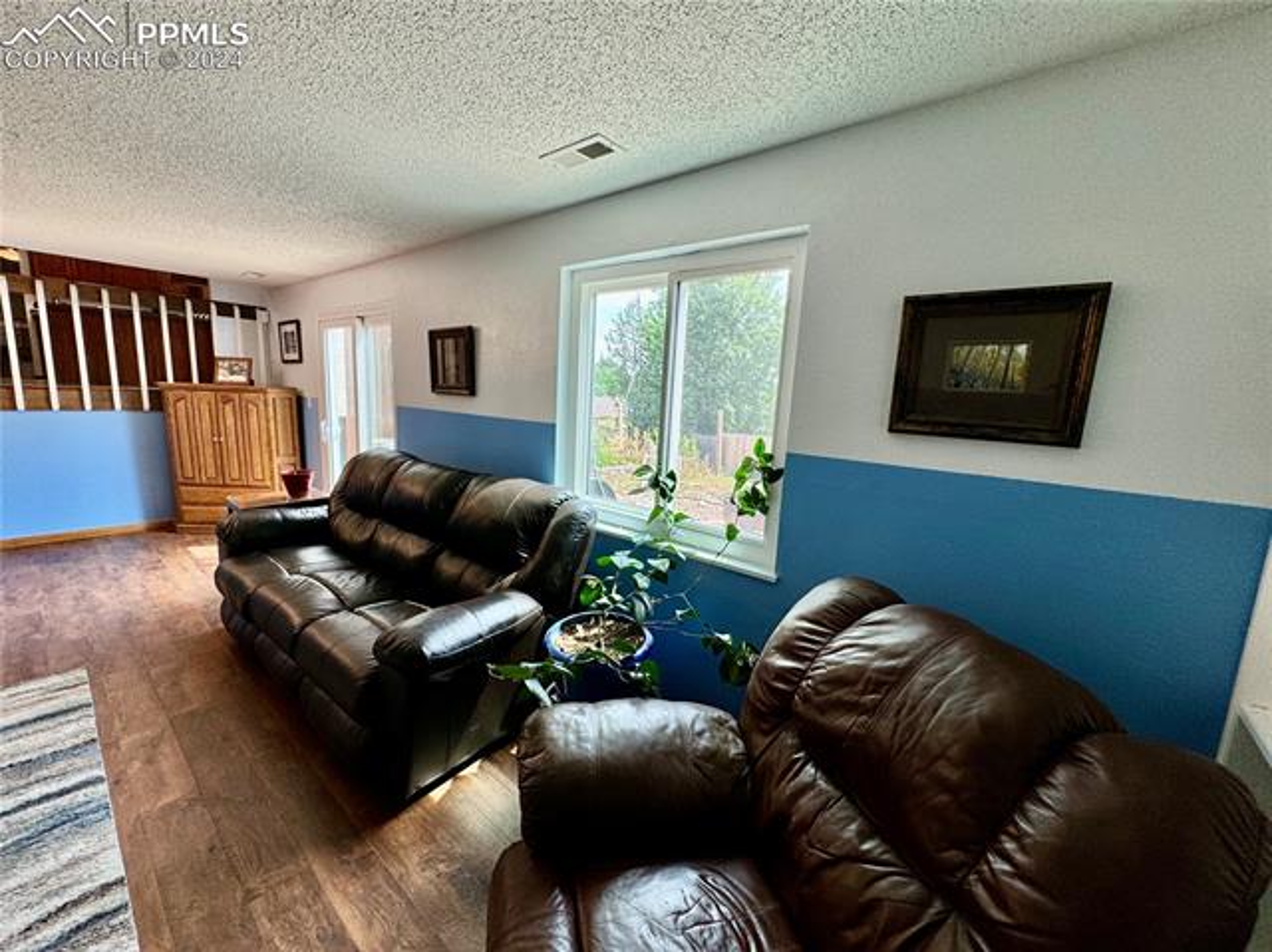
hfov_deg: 102.1
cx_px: 636
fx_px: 514
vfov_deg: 85.6
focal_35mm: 14
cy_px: 476
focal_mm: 2.22
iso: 80
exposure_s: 1/120
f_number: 2.2
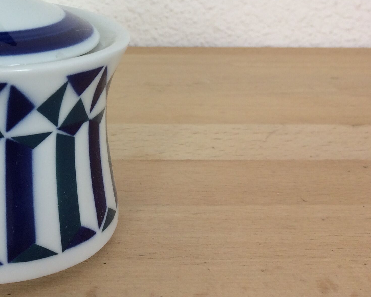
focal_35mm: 63
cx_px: -29
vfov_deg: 23.5
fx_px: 692
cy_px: 24
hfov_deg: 27.6
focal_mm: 4.15
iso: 50
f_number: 2.2
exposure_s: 1/50
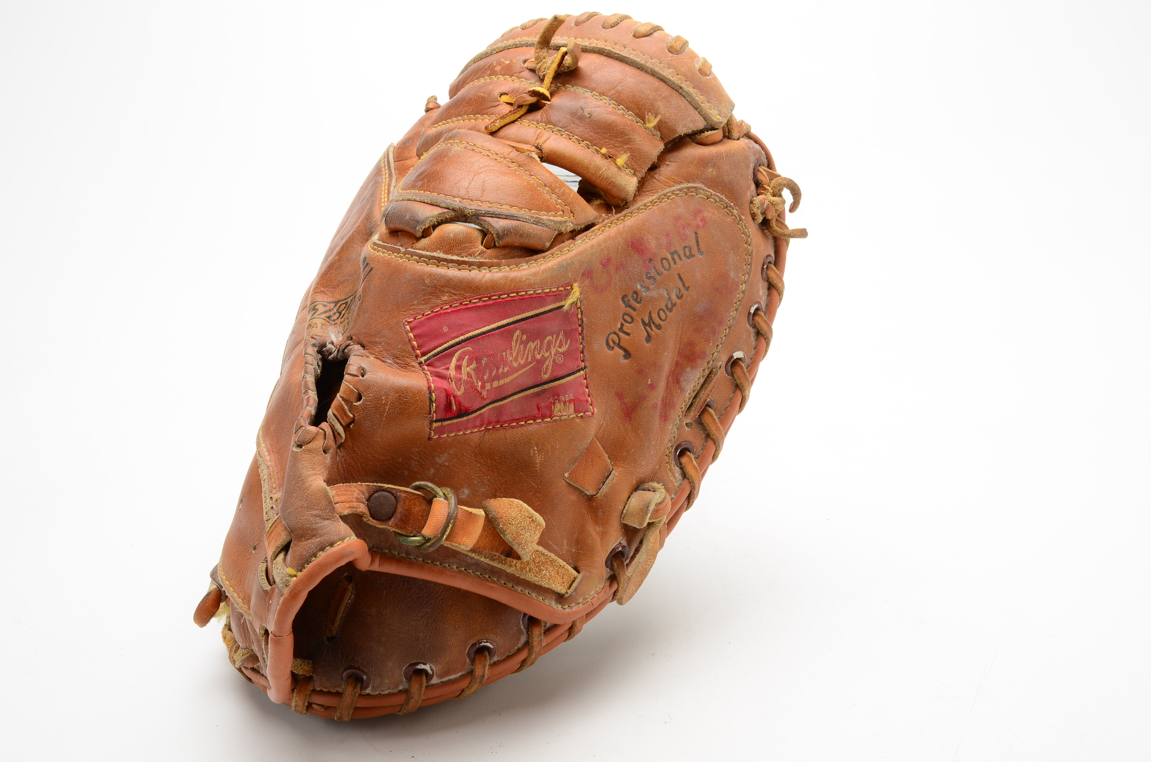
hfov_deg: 48.0
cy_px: 381
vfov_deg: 32.9
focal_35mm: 40
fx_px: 1292
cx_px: 576
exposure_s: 1/160
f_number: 18
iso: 100
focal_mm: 27
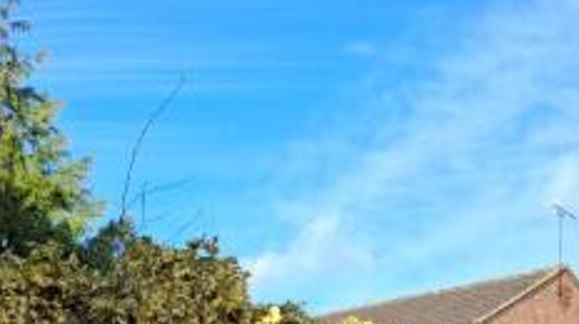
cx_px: 226
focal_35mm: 74
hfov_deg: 28.5
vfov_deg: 14.8
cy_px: 525
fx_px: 1135
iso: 25
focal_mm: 4
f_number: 1.8
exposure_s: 1/395
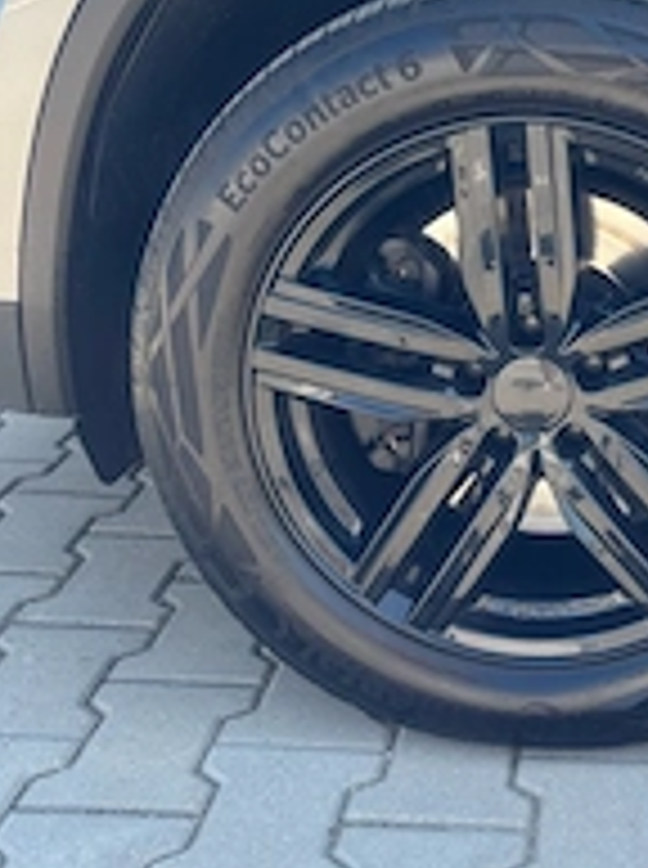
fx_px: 1352
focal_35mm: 54
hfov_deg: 26.0
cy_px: 225
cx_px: 590
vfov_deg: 34.9
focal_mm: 5.96
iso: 50
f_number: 1.6
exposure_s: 1/366
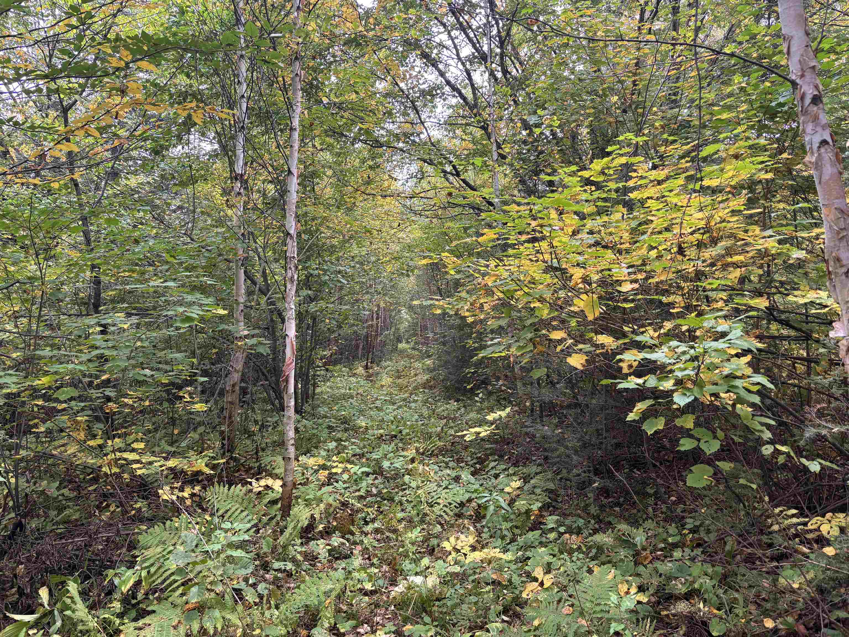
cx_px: 424
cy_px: 318
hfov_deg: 67.3
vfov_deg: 53.1
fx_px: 638
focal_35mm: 26
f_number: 1.6
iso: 125
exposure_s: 1/83
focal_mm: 5.96
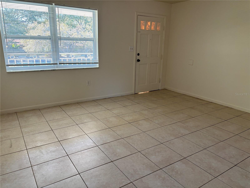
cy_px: 94
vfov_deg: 53.1
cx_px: 125
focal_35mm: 26
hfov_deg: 67.3
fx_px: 188
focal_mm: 5.96
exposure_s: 1/60
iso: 125
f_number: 1.6
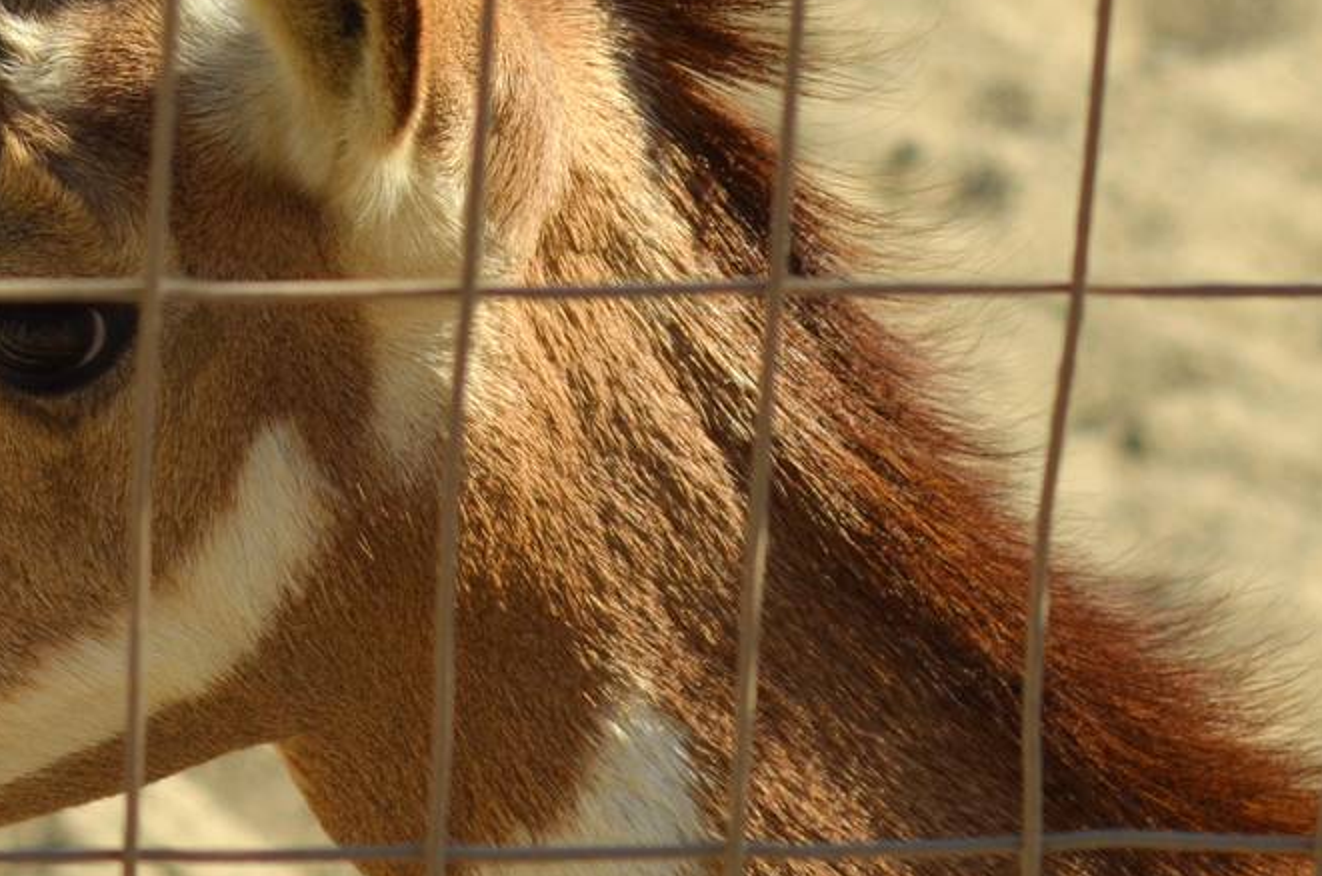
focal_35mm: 254
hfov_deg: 8.1
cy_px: 292
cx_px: 180
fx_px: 9309
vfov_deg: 5.4
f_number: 7.1
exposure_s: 1/800
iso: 200
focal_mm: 70
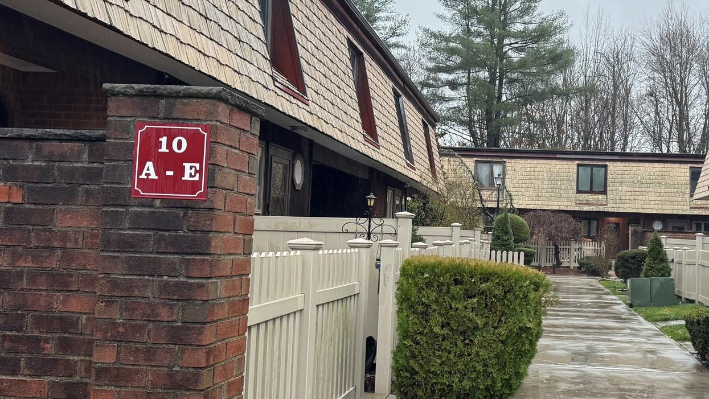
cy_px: 199
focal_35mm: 43
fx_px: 809
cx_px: 477
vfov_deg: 27.7
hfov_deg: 46.5
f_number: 1.78
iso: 200
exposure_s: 1/87
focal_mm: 6.76
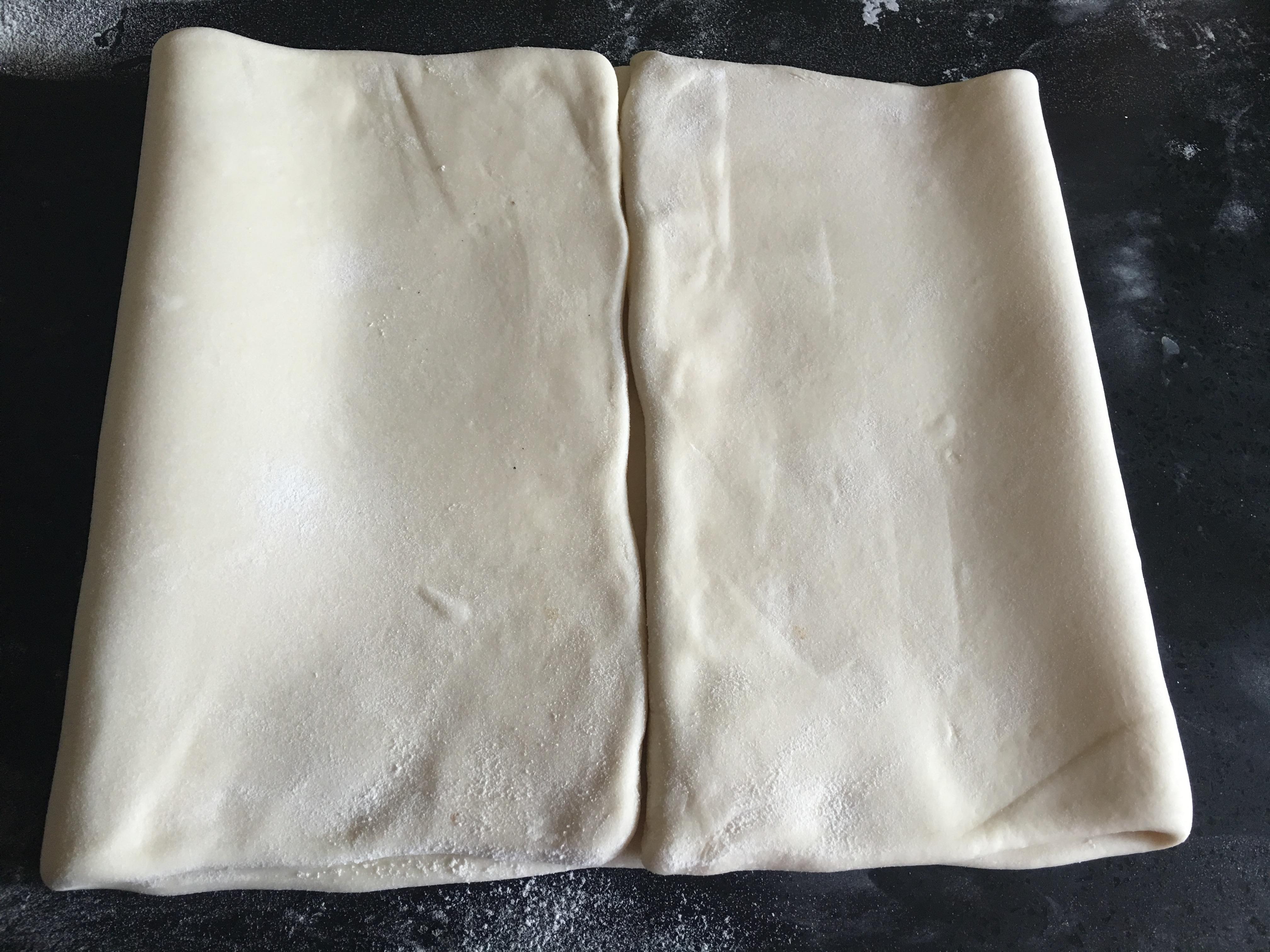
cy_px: 476
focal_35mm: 29
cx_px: 635
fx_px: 1064
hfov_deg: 61.7
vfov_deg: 48.2
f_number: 2.2
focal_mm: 4.15
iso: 64
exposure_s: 1/17
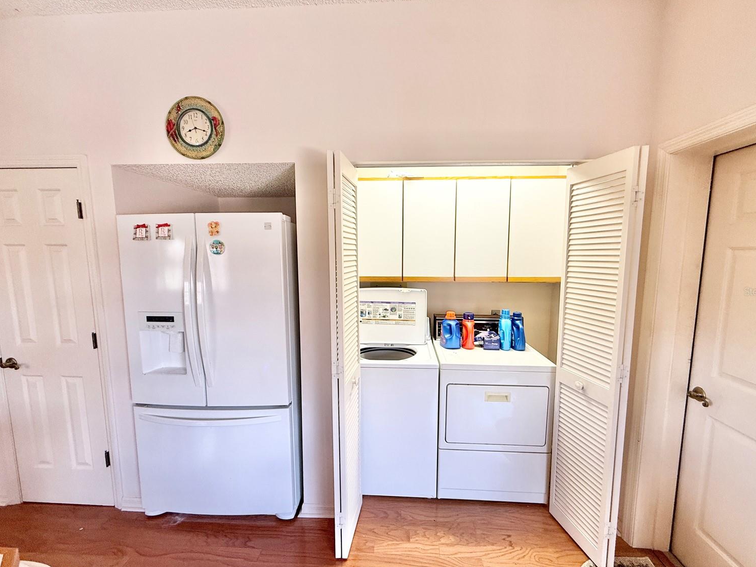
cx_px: 387
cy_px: 291
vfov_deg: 81.7
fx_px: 328
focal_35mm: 15
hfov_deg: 98.1
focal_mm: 2.22
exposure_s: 1/120
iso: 125
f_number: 2.2
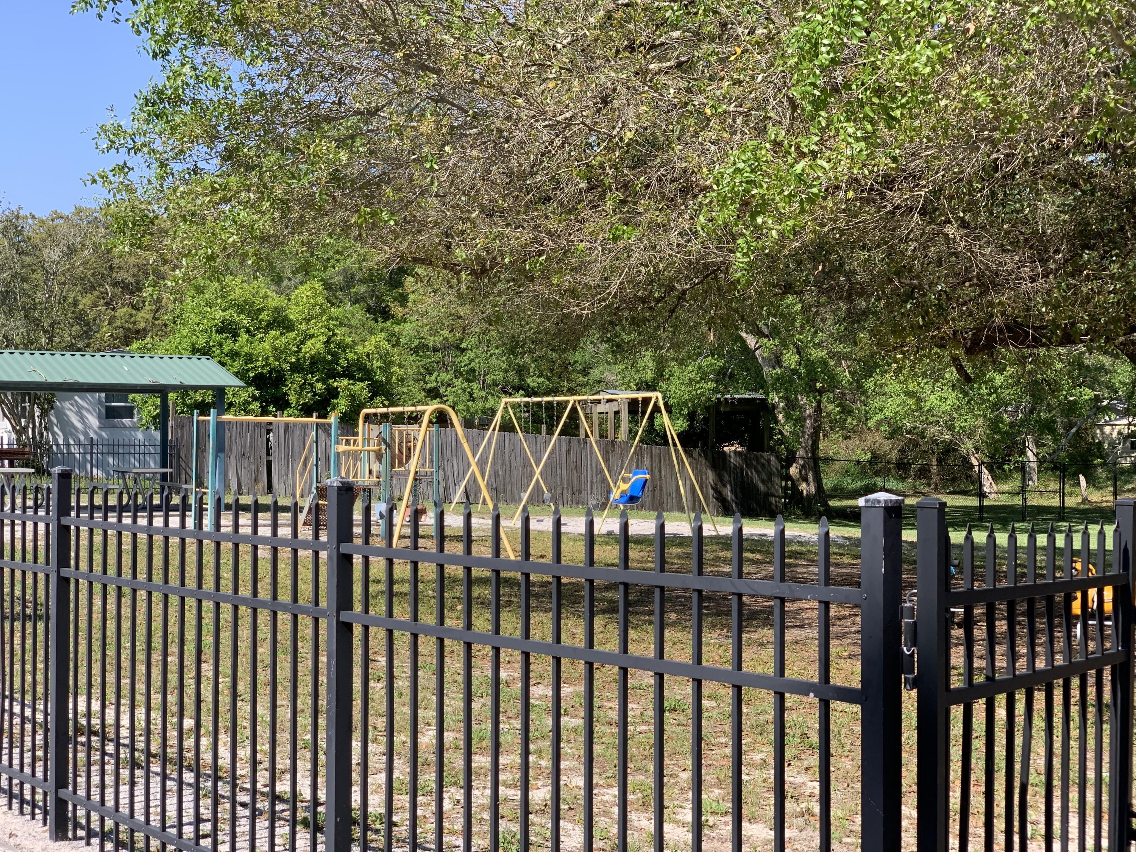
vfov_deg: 28.0
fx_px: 1706
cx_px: 568
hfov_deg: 36.8
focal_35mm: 52
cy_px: 426
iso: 16
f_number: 2.4
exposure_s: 1/505
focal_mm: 6
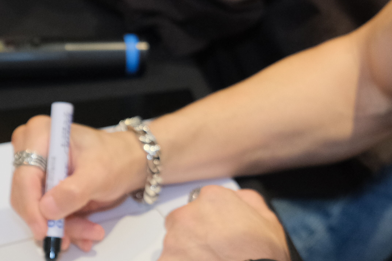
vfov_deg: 6.3
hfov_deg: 9.4
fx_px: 2373
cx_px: 354
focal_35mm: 218
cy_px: -8
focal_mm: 50.3
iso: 1600
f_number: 2.8
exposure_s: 1/125
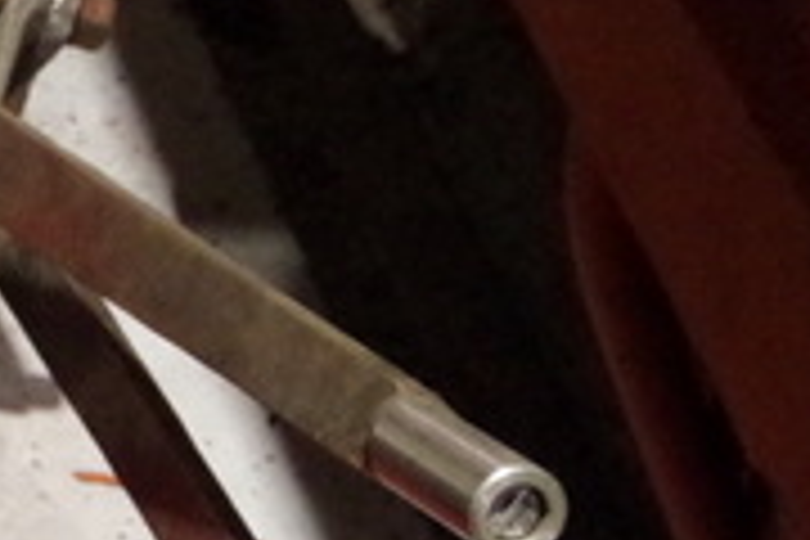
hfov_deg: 10.3
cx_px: -734
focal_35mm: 187
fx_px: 4207
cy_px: 634
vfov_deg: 7.3
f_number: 8
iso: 6400
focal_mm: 28
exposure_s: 1/60
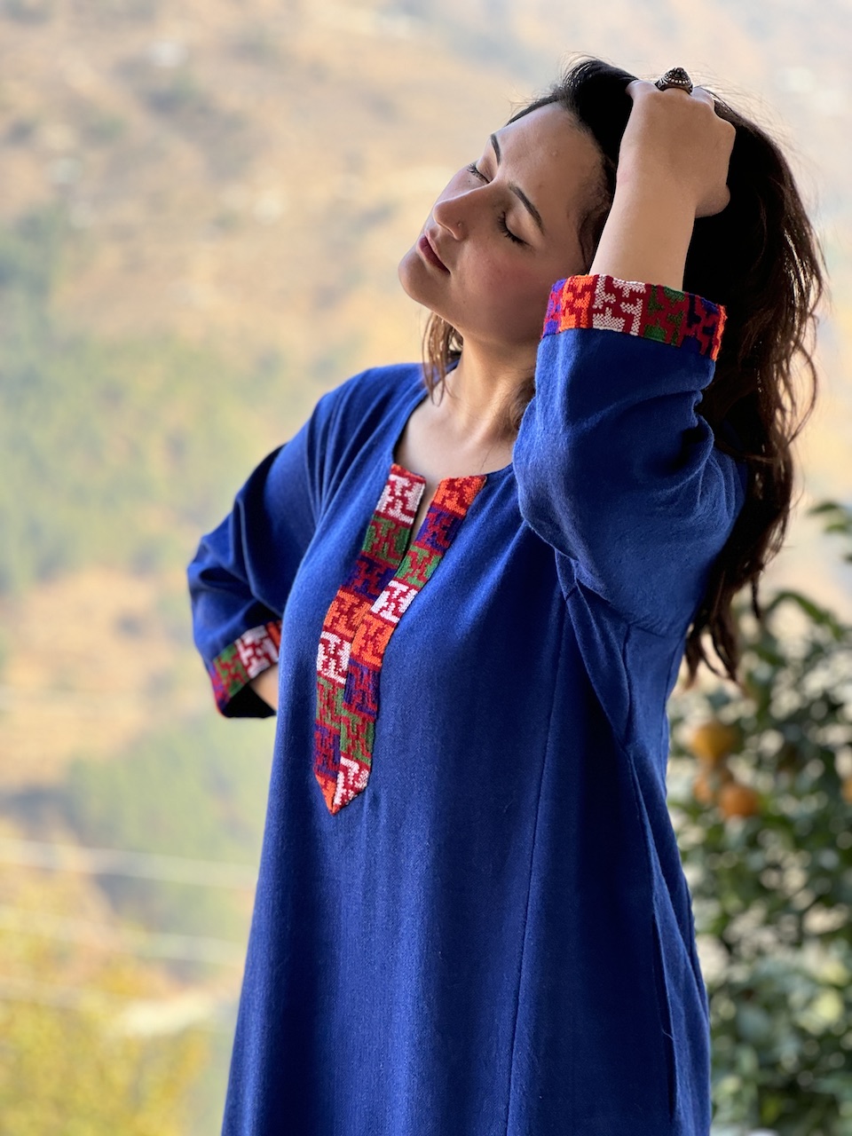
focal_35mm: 77
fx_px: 2527
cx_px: 426
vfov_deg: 25.3
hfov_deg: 19.1
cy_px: 568
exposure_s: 1/99
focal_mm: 9
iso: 32
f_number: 2.8
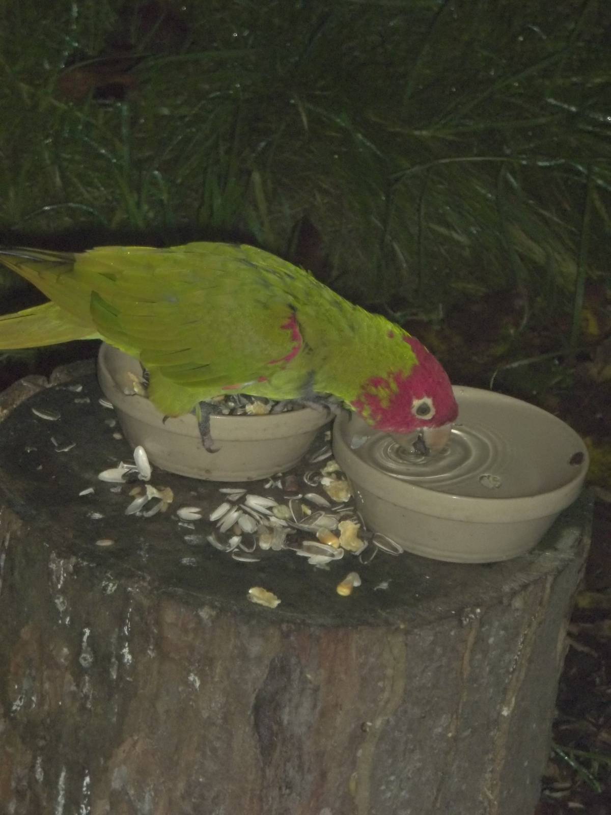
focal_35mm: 165
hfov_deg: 9.0
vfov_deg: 12.0
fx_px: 3883
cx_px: 306
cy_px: 408
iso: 400
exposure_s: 1/80
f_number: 5.9
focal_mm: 29.5
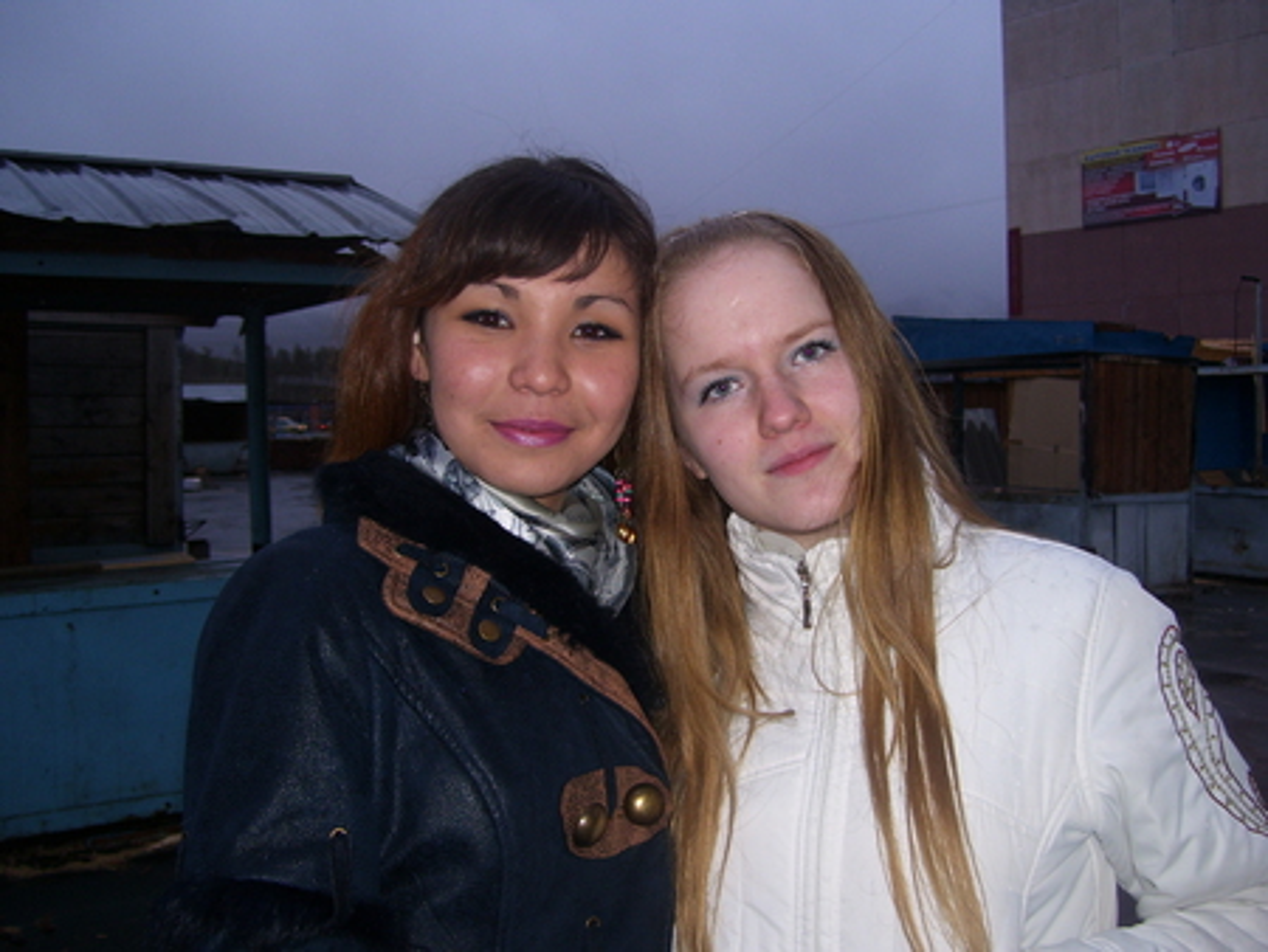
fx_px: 1356
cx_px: 634
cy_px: 476
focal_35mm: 37
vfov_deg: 38.7
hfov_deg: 50.1
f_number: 2.7
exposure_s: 1/60
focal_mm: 6
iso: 80
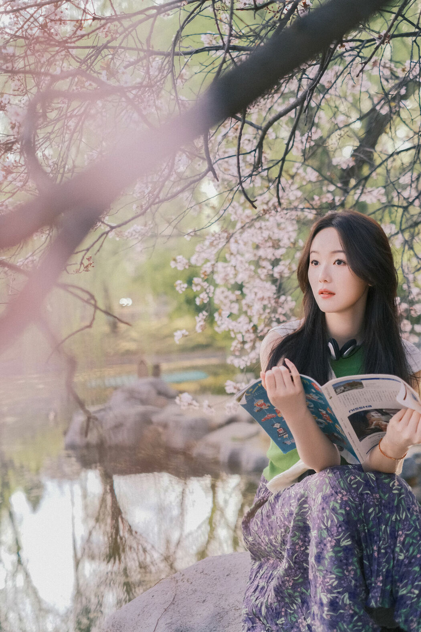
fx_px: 930
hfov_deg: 25.5
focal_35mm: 53
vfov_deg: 37.5
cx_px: 210
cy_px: 316
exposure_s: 1/1600
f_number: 2
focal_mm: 35
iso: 2000
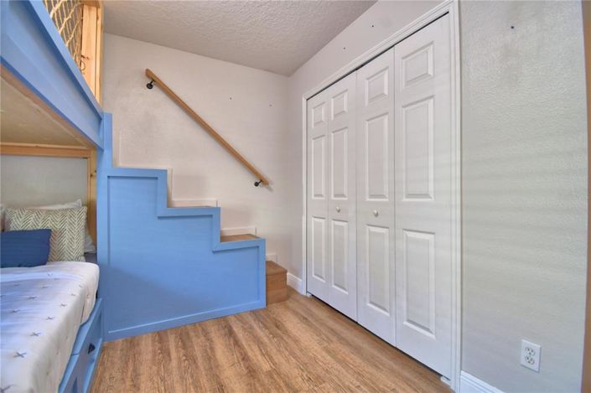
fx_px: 246
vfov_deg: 77.2
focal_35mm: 15
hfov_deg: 100.4
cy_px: 196
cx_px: 296
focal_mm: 10
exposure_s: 1/40
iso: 400
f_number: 4.5
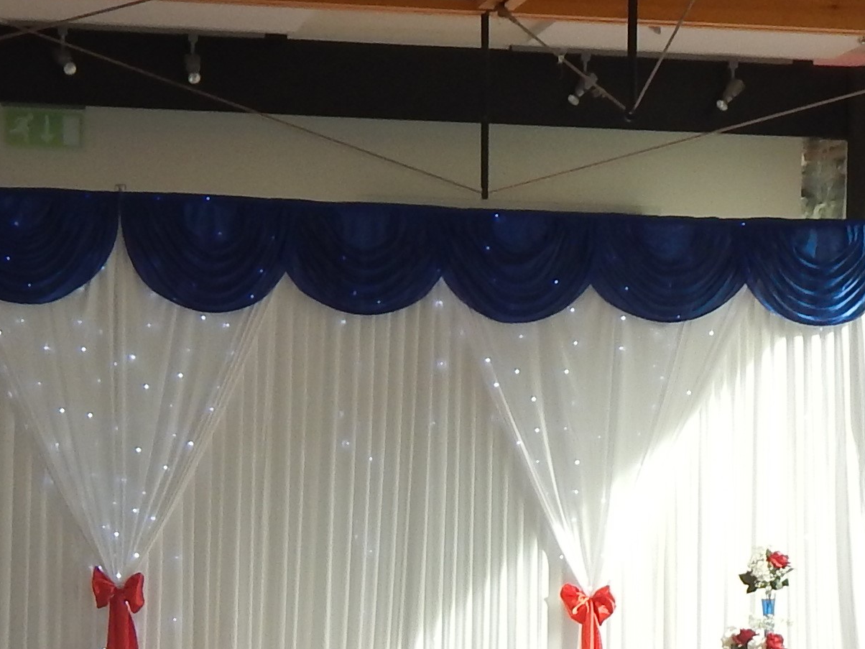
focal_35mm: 134
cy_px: 890
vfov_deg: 10.8
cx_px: 683
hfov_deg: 14.6
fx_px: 3348
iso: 125
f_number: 3.3
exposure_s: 1/160
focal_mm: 6.1
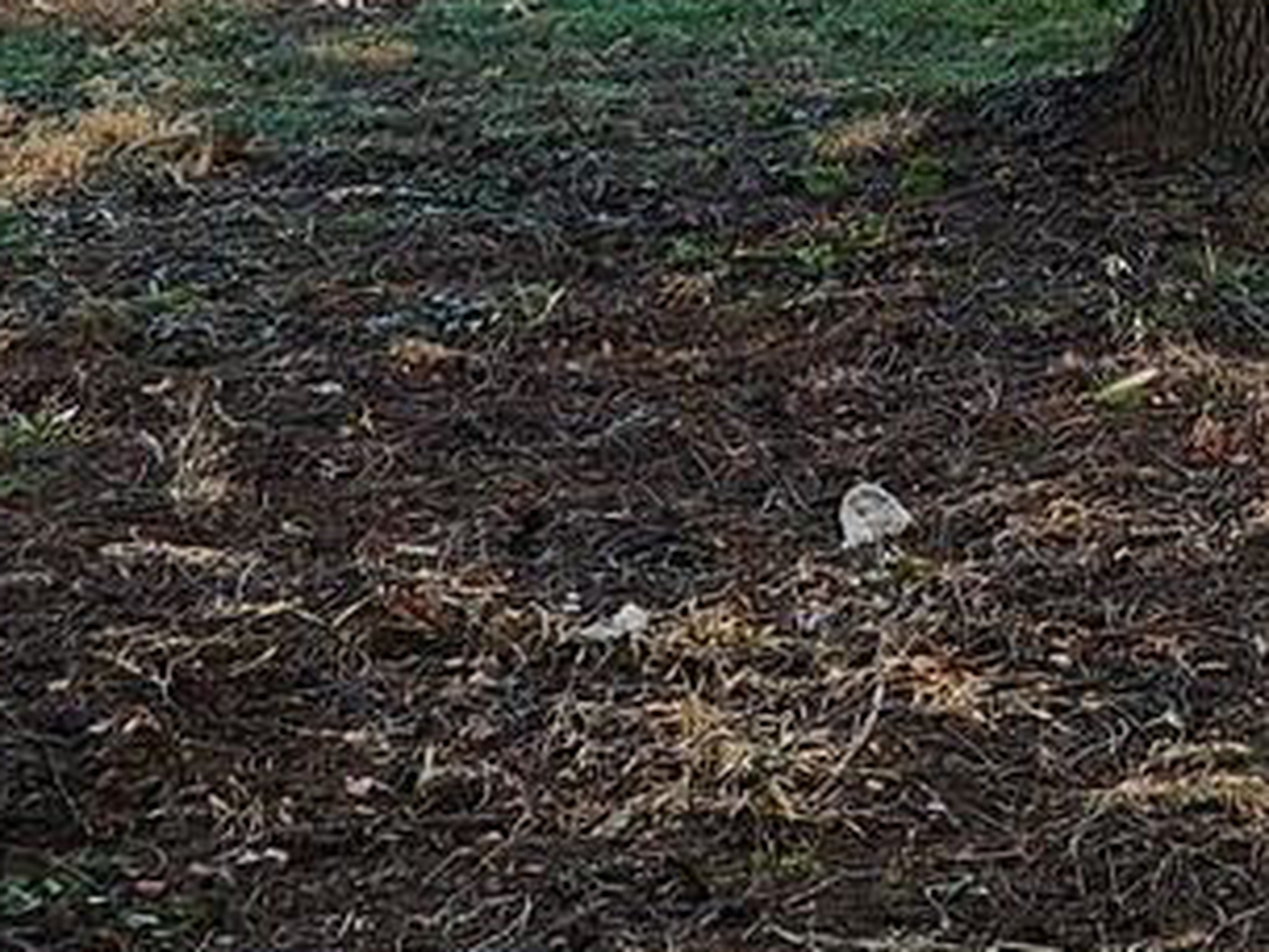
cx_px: 1749
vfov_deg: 9.0
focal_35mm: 155
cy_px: -990
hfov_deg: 12.3
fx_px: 5682
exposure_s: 1/322
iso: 20
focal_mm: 5.4
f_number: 1.8
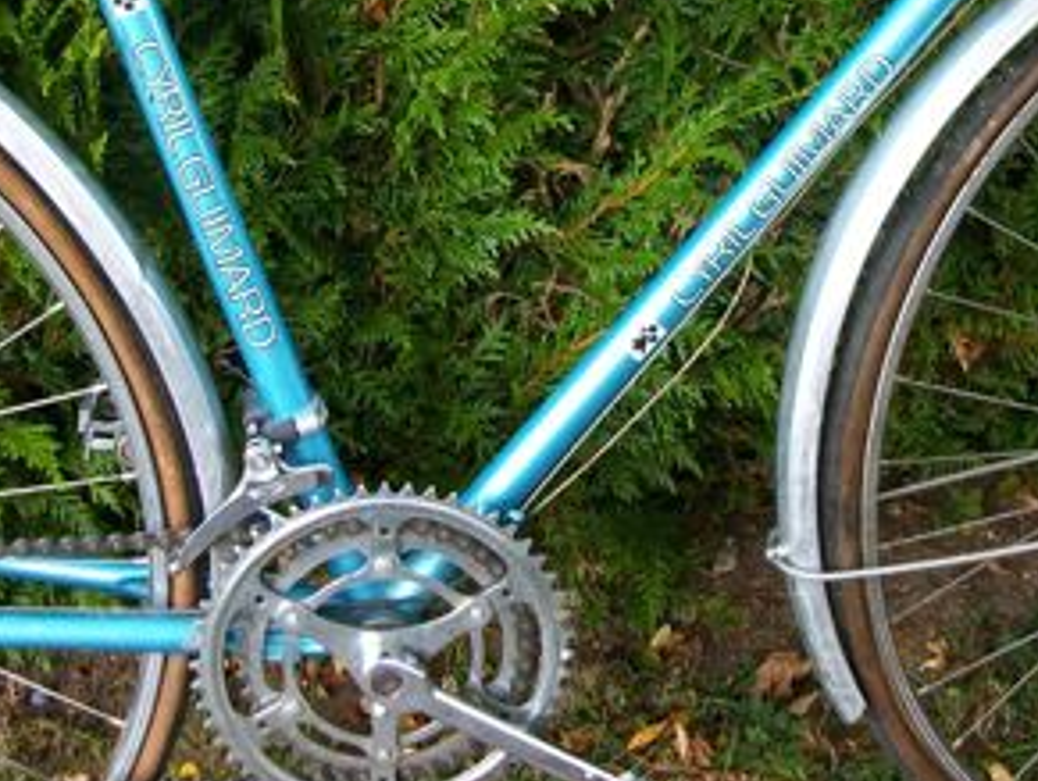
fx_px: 1681
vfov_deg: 25.8
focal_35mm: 56
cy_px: 185
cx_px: 442
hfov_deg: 34.2
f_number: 2.9
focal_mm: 5.7
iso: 80
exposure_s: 1/48.5
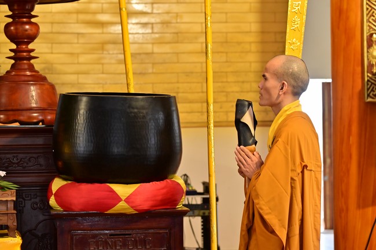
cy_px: 125
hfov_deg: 17.1
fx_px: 1252
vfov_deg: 11.4
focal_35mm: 120
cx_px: 188
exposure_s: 1/125
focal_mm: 120
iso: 2500
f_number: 5.6
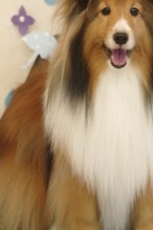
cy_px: 79
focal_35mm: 139
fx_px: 886
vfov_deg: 14.7
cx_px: 122
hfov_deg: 9.8
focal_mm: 50
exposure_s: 1/100
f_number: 4.5
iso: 3200
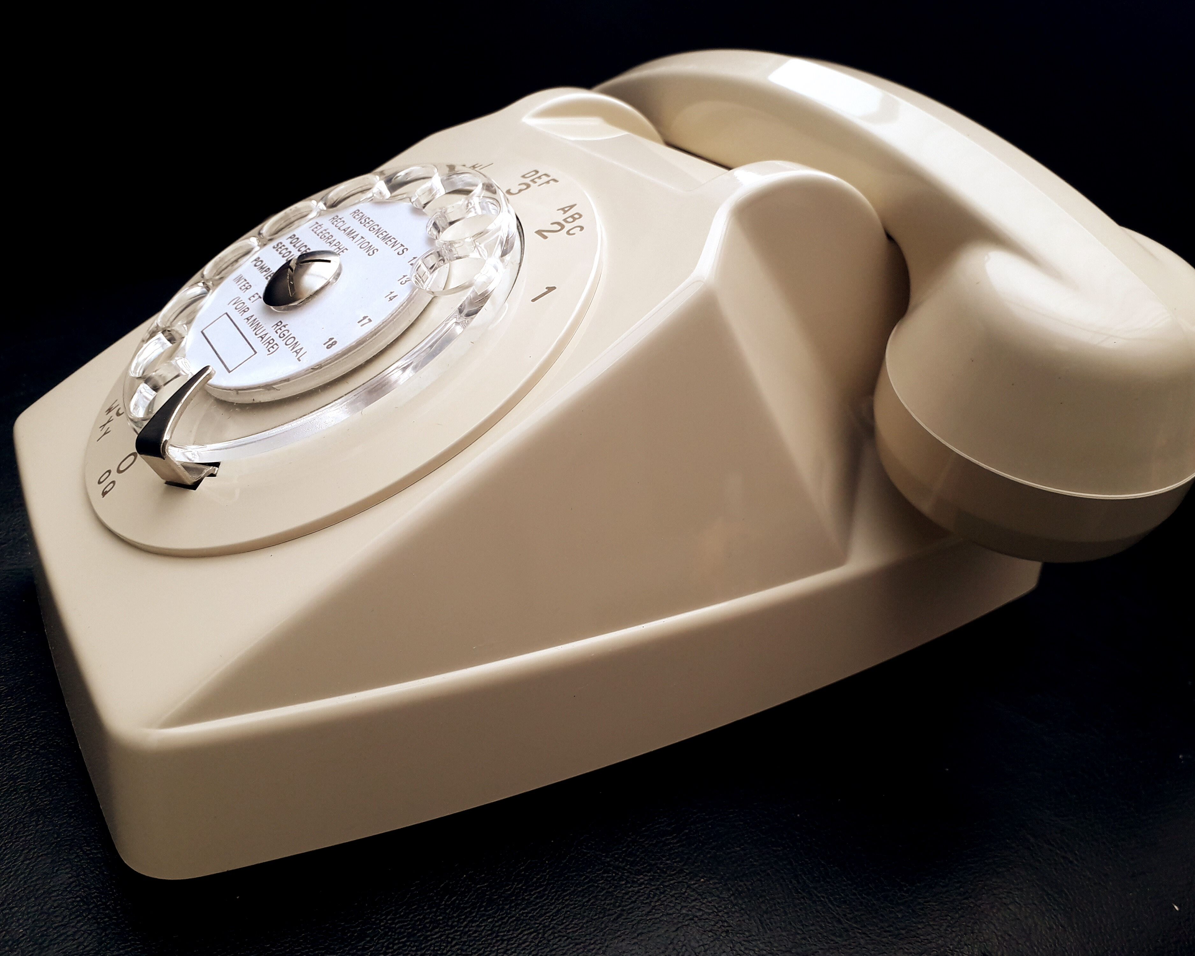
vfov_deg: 50.0
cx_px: 627
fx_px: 1026
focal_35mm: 29
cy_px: 487
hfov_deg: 60.4
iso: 50
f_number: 1.9
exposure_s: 1/100
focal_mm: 3.6
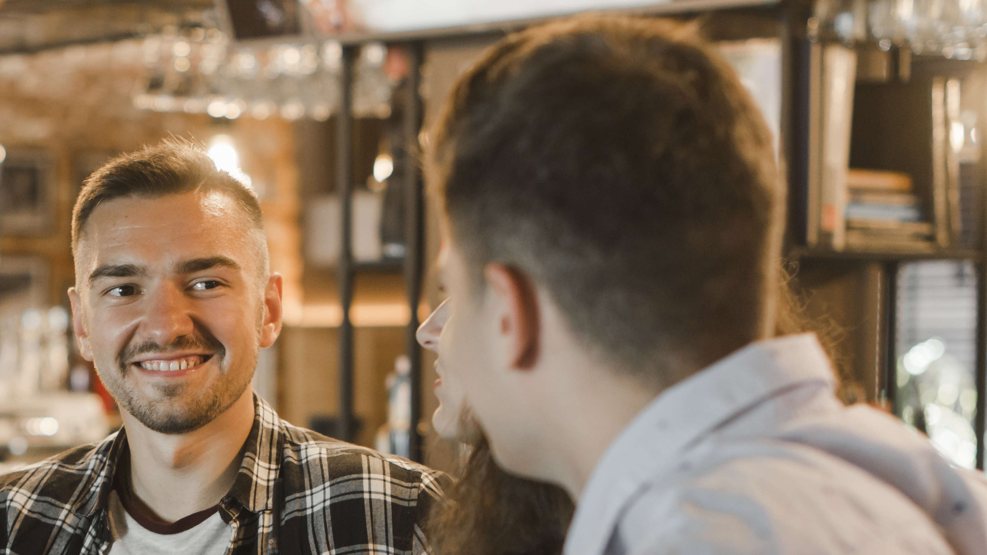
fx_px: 2800
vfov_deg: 11.2
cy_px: 606
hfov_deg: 19.8
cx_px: 185
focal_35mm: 107
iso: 640
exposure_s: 1/80
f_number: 2.5
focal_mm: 50
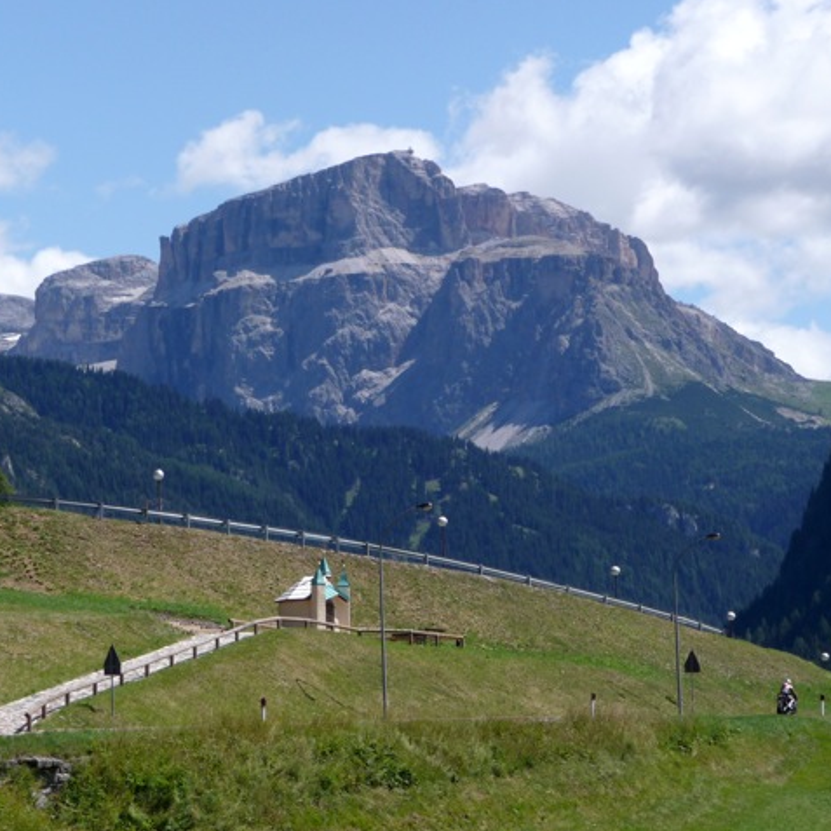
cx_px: 394
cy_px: 415
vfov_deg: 12.4
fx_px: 3830
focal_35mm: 141
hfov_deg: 12.4
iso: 100
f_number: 4.7
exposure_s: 1/640
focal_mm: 20.3
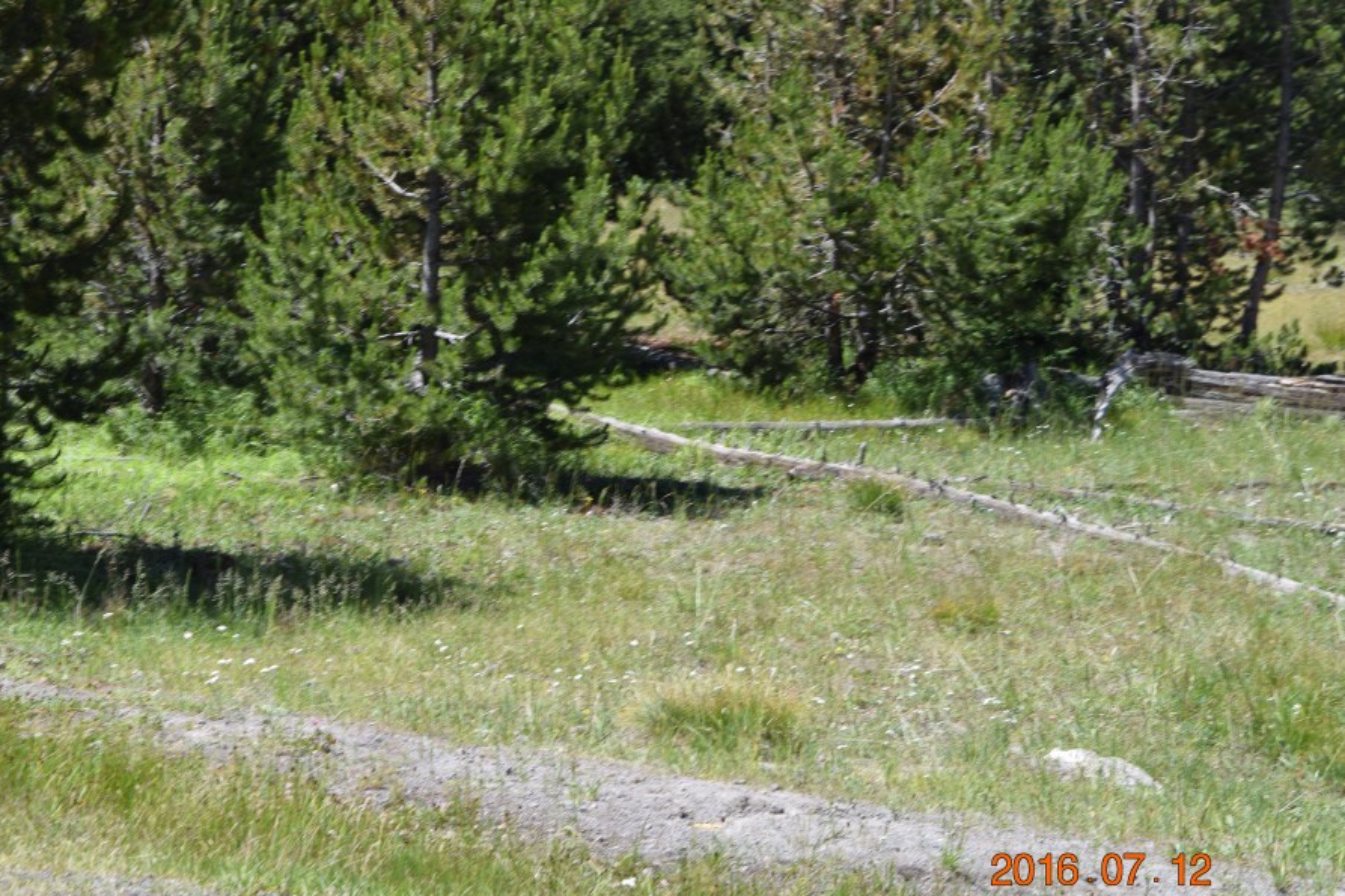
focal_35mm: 95
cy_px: 434
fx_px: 3532
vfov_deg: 14.5
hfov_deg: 21.5
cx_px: 586
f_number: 8
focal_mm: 55
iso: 200
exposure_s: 1/250
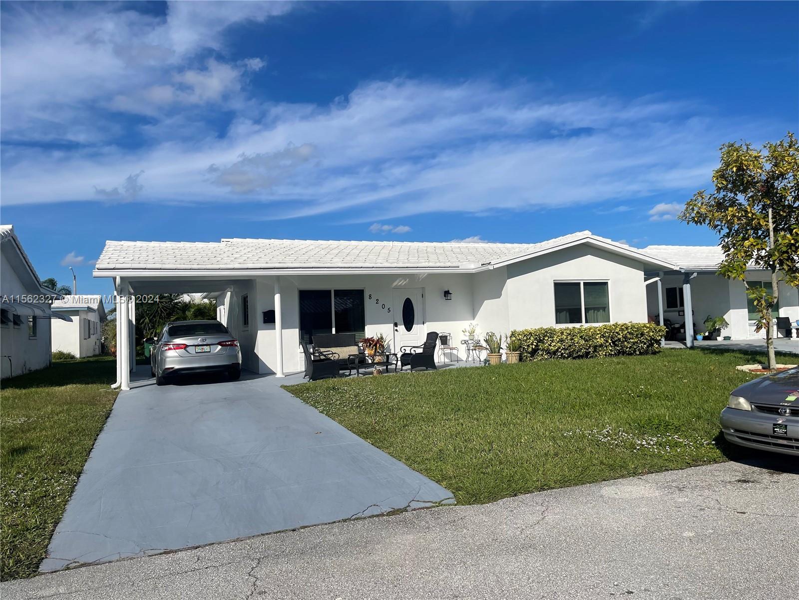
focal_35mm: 26
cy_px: 300
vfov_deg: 53.1
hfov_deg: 67.3
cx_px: 400
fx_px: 600
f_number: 1.6
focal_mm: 5.1
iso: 32
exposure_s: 1/7937
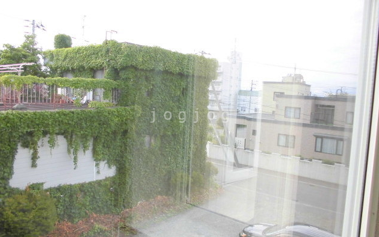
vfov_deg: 44.6
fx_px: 289
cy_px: 115
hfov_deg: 66.5
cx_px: 191
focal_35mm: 28
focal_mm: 4.6
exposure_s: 1/200
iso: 100
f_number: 3.5
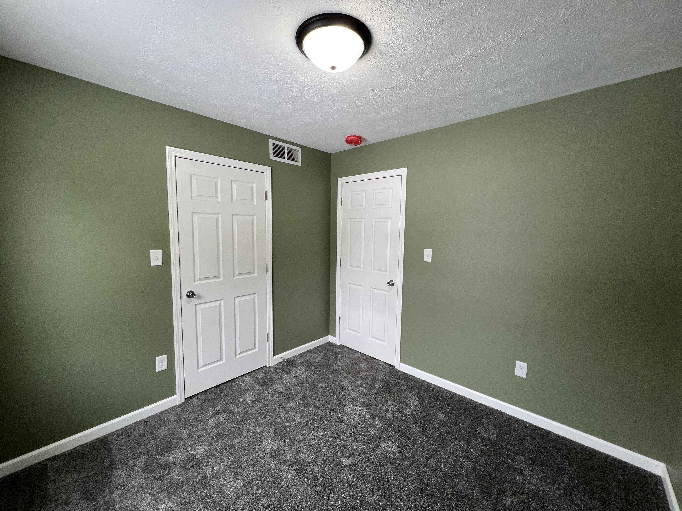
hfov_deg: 106.2
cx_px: 341
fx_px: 256
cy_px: 256
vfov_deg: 89.9
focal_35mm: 13
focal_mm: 1.57
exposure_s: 1/120
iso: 125
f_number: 1.8
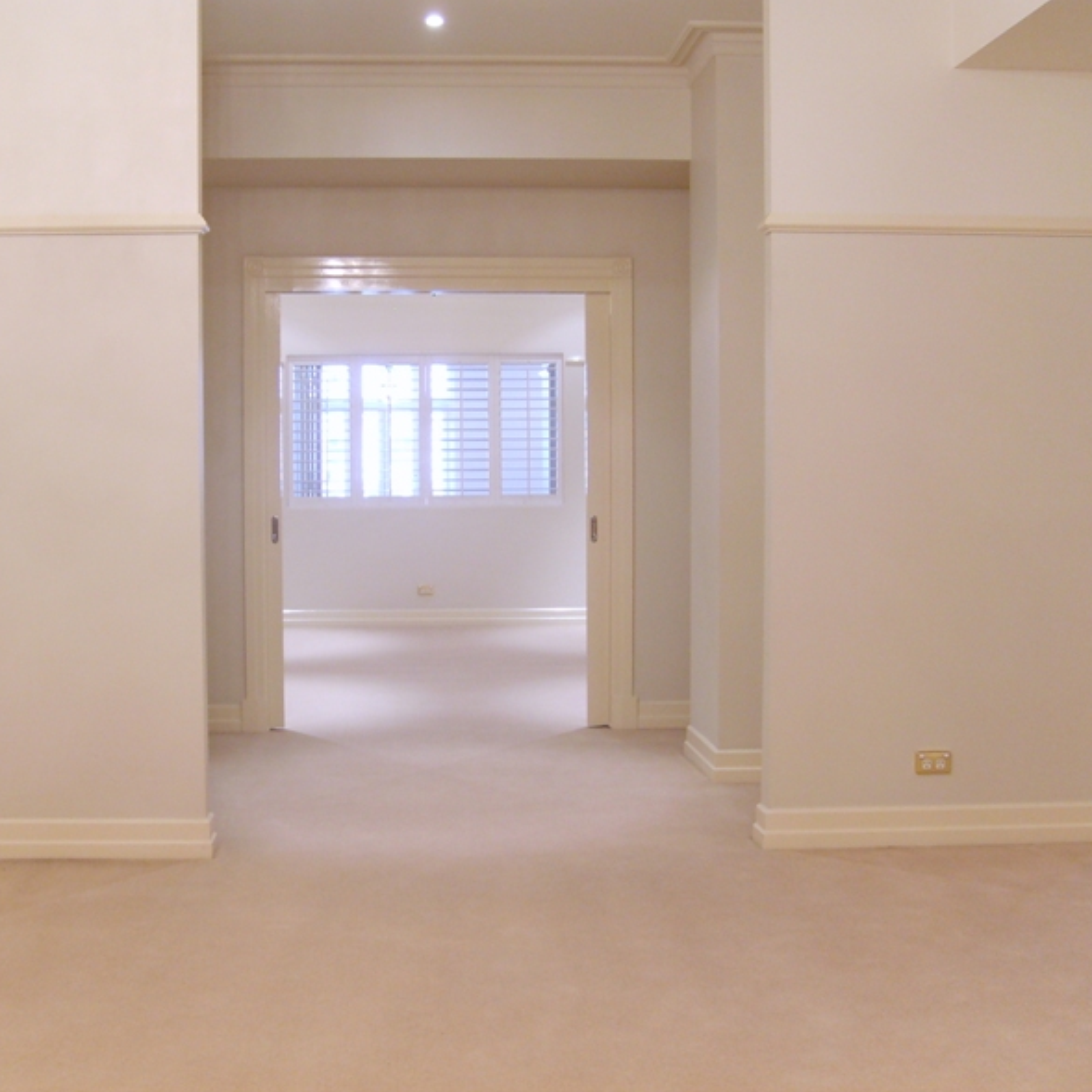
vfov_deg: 40.0
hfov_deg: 39.9
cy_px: 538
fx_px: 1499
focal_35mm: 42
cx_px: 462
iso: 139
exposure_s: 1/8
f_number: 2.8
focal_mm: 5.8
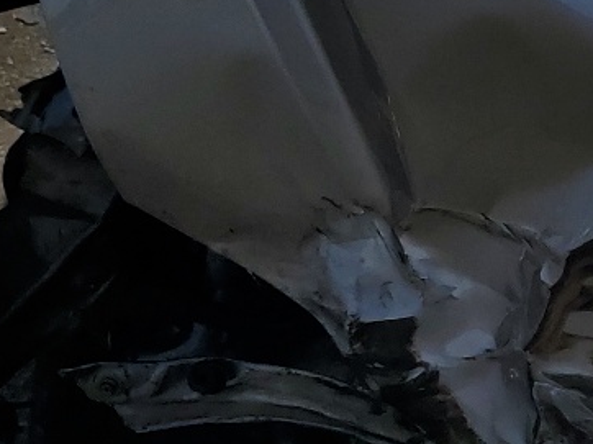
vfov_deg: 12.8
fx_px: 1969
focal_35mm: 115
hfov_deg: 15.6
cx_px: 926
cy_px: 329
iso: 51
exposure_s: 1/10000
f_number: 1.5
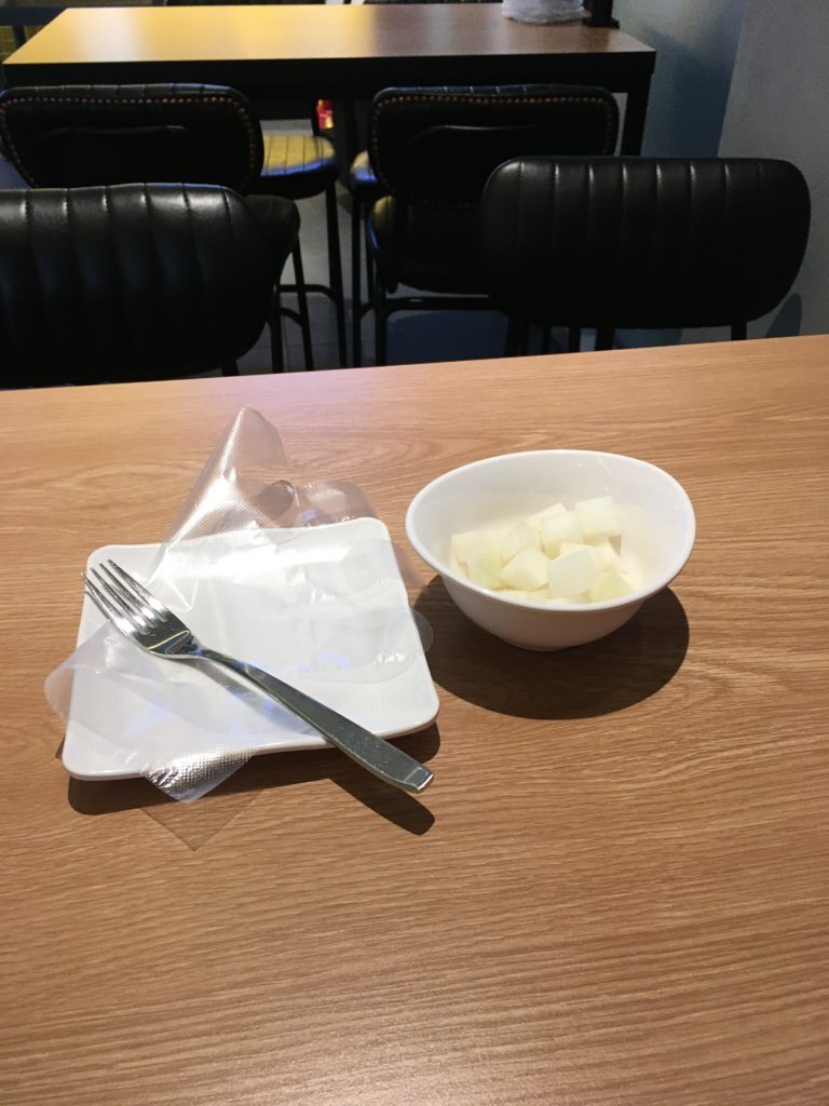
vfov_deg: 61.7
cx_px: 414
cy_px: 553
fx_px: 926
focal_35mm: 29
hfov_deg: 48.2
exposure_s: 1/30
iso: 40
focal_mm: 4.15
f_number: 2.2
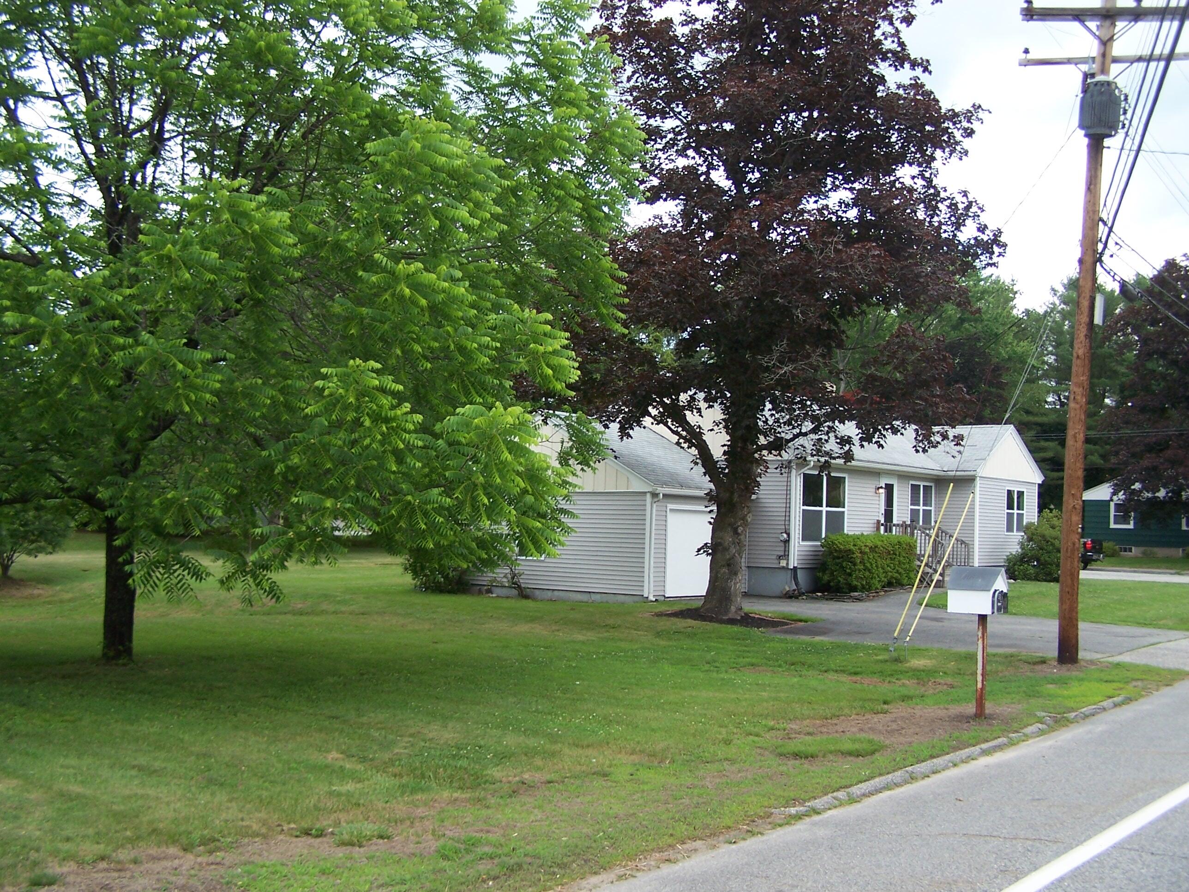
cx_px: 594
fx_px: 1305
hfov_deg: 49.0
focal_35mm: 38
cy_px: 446
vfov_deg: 37.7
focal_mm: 6.3
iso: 80
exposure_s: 1/250
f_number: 2.8
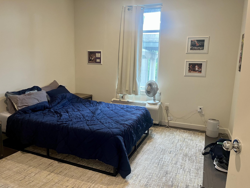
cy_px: 97
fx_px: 195
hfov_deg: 65.3
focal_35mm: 27
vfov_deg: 51.4
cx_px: 122
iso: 200
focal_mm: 5.1
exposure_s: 1/60
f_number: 1.6
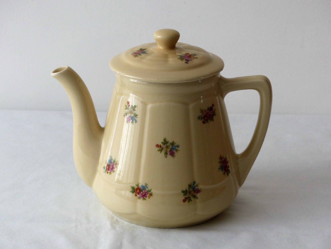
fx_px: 1167
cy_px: 124
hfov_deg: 16.1
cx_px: 166
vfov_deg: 12.1
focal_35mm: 122
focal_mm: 20.1
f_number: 2.8
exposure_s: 1/60
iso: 160
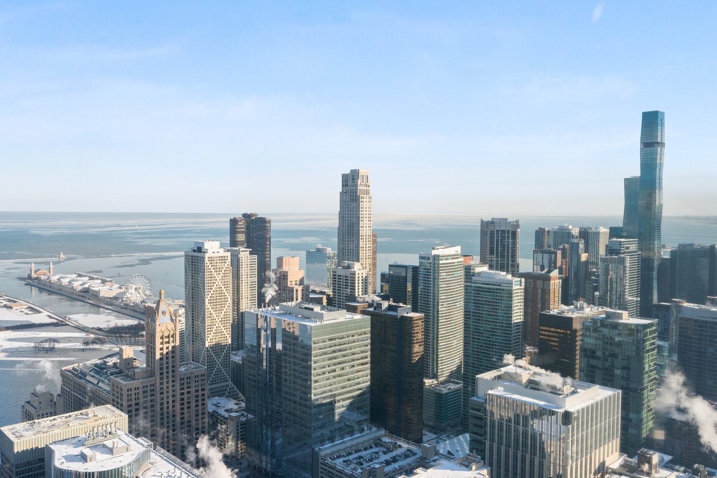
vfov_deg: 43.6
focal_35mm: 30
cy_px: 239
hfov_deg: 61.9
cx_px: 358
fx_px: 597
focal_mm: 20
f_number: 8
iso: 400
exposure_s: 1/500
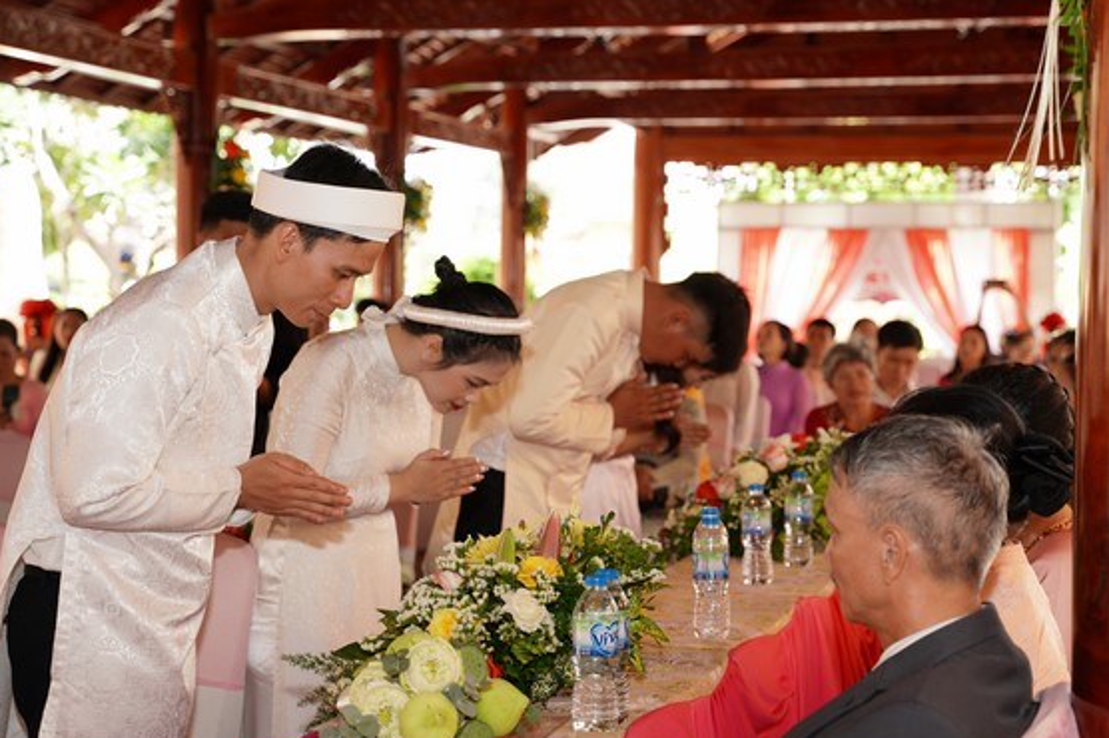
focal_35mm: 69
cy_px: 366
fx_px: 2124
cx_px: 562
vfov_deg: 19.7
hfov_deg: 29.3
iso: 500
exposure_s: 1/160
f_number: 4
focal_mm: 59
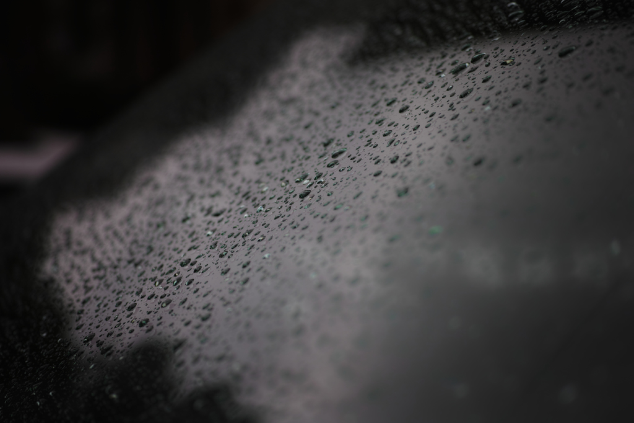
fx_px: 1320
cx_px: 317
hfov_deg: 27.0
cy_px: 212
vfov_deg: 18.2
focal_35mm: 75
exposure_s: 1/200
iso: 100
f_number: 2.8
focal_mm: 50
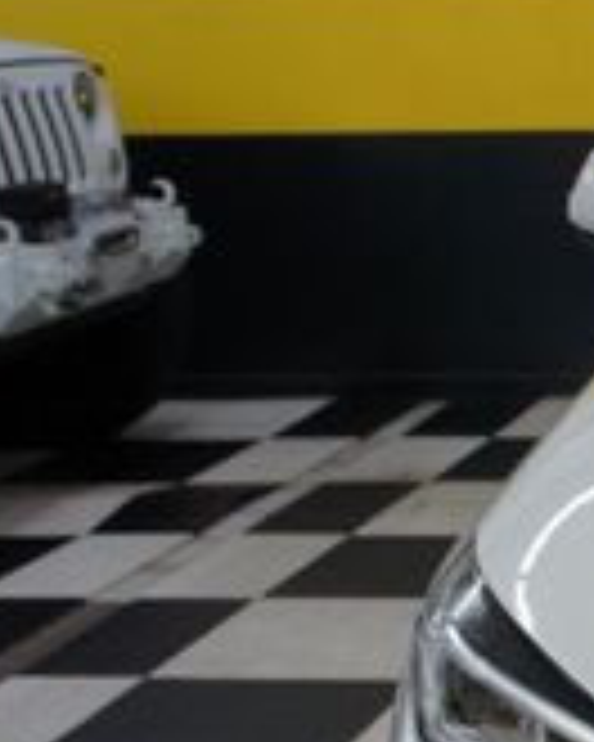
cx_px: 1238
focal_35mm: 104
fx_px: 2281
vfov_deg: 18.2
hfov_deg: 12.7
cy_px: 639
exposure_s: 1/40
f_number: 4.5
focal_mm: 19
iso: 200
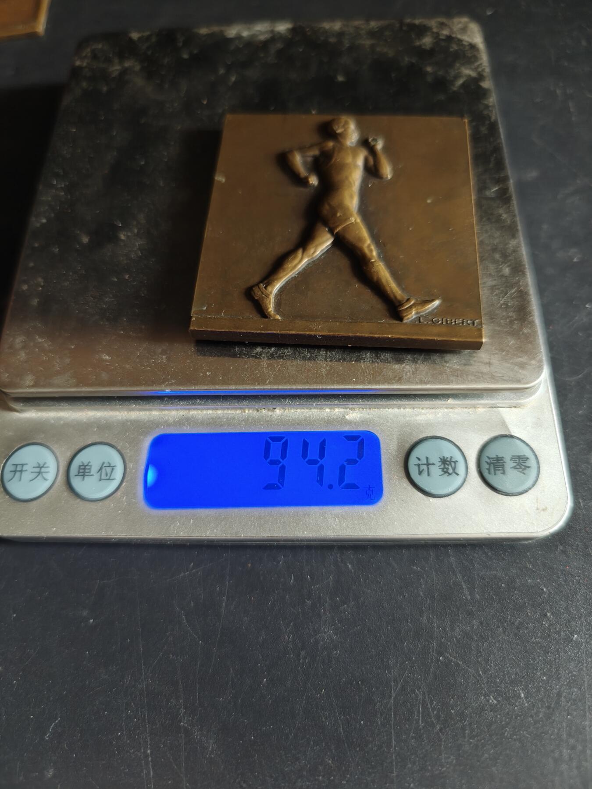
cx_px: 296
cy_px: 394
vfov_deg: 73.9
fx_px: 524
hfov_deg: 58.9
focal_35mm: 23
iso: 800
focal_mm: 6.06
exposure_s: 1/72.5
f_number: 1.6
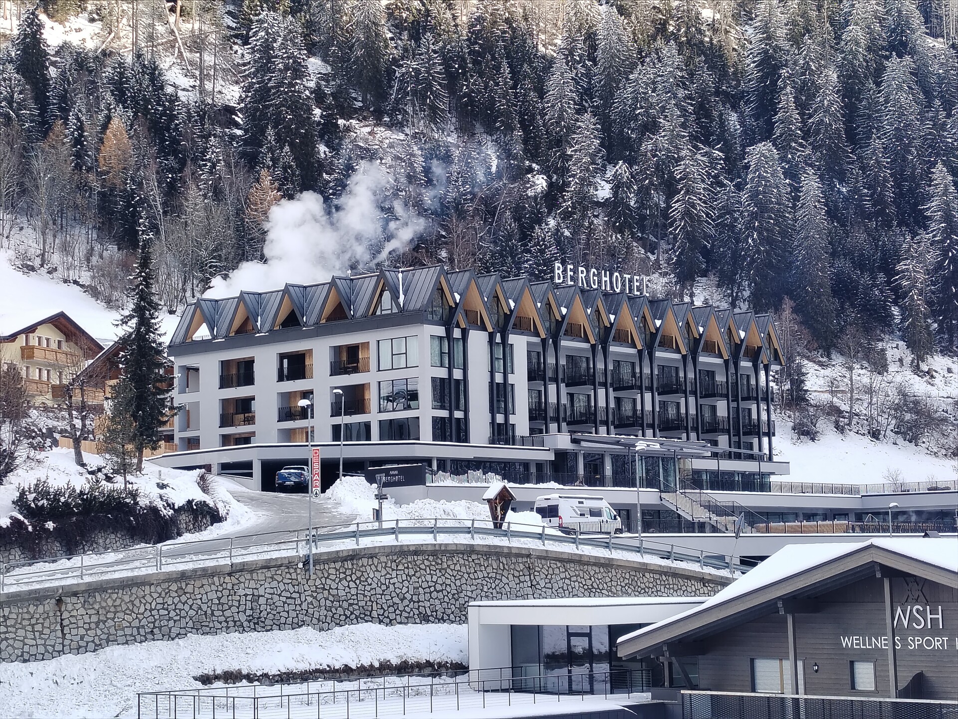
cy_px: 360
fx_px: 1993
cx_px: 479
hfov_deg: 27.0
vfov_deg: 20.4
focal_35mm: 72
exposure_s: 1/159
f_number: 1.75
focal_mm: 5.25
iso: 100
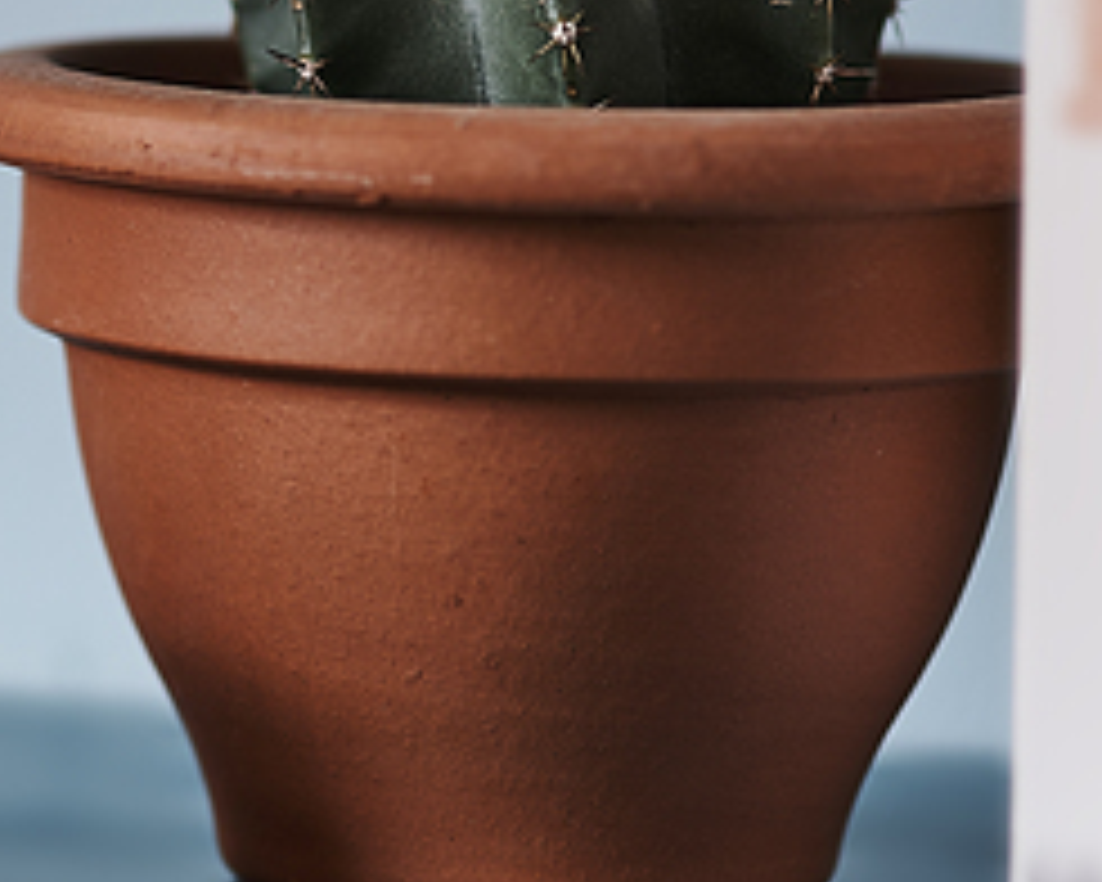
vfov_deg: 5.5
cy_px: 430
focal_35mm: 282
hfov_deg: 6.8
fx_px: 9197
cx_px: -502
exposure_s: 1/40
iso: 50
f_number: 2.5
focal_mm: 85
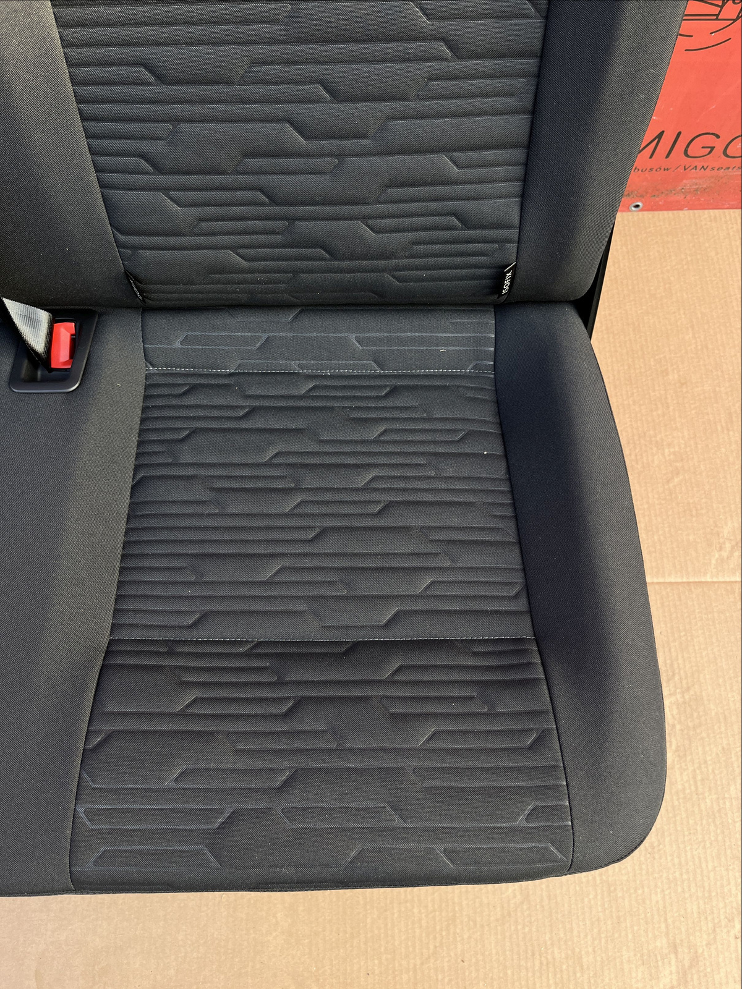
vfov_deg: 67.3
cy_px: 494
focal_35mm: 26
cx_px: 371
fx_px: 743
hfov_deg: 53.1
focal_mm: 5.1
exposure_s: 1/121
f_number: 1.6
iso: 32
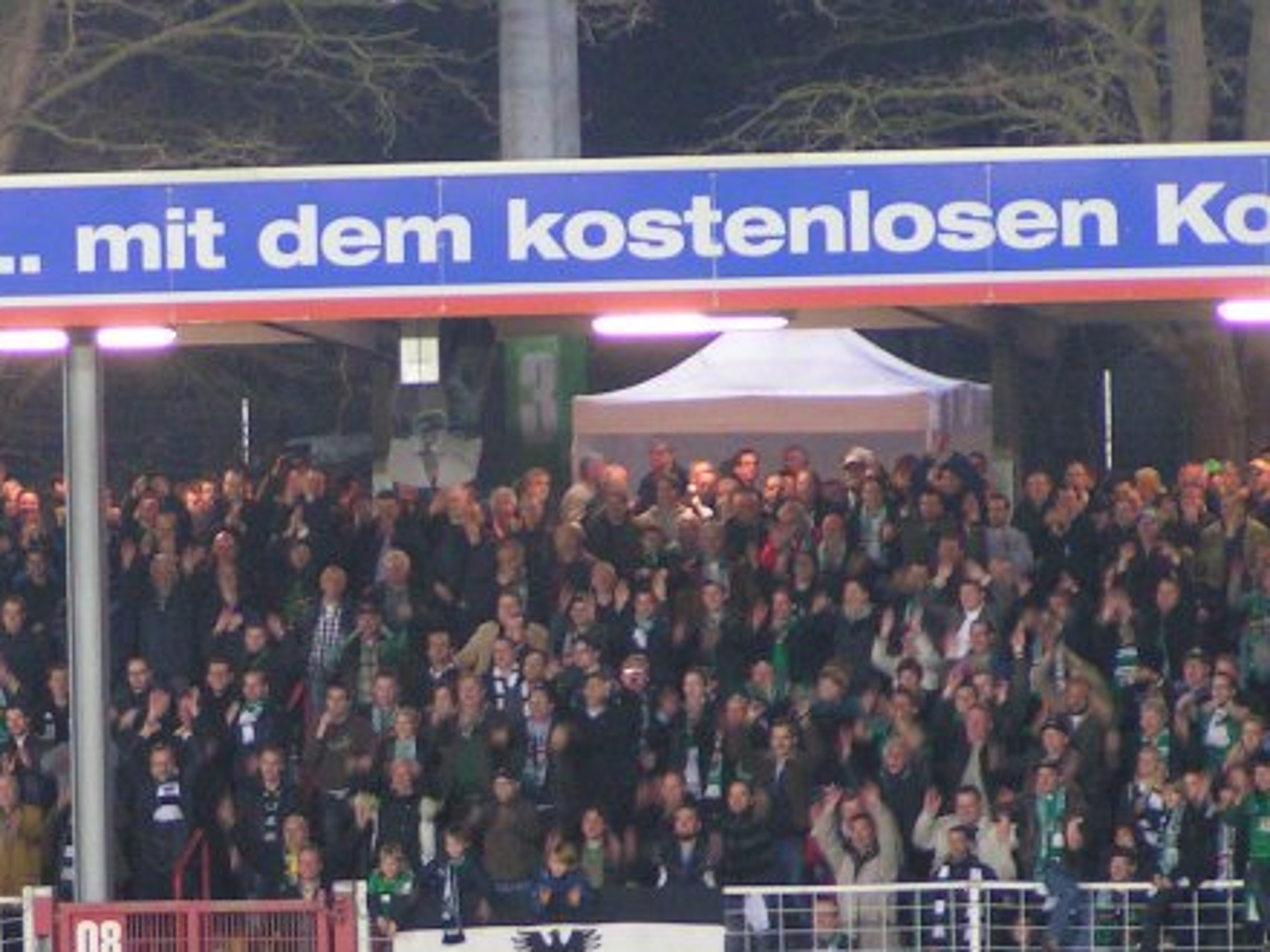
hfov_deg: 5.5
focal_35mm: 358
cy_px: 863
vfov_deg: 4.1
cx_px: 165
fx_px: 13134
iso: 200
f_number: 3.5
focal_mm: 30.1
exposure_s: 1/20
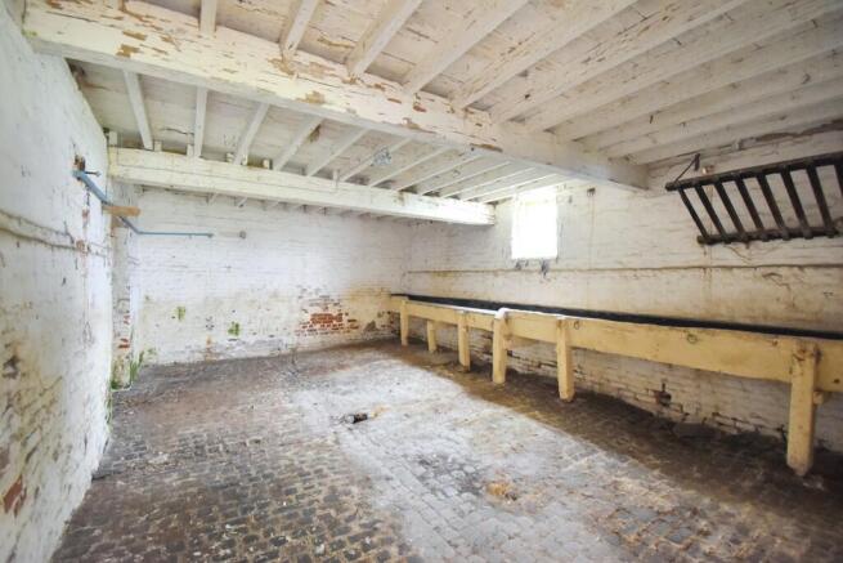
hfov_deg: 100.4
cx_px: 422
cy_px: 282
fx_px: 351
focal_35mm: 15
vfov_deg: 77.4
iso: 1400
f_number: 4.5
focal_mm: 10
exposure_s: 1/15
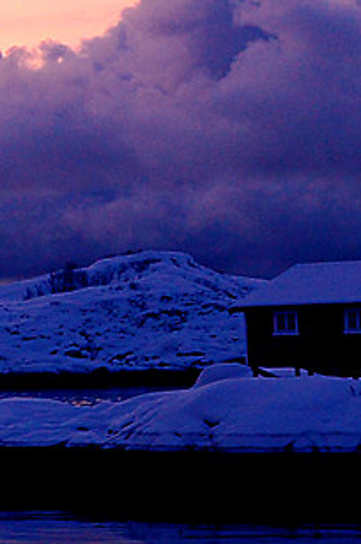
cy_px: 241
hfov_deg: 6.3
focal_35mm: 188
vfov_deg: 10.9
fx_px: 2834
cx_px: -963
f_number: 5.6
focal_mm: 24
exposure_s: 1/800
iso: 400
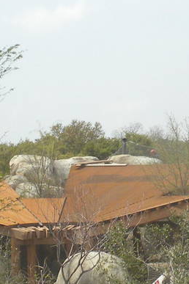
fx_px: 1252
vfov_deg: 12.9
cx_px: 163
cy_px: 209
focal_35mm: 159
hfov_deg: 8.6
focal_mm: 6.6
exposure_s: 1/112
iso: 64
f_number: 10
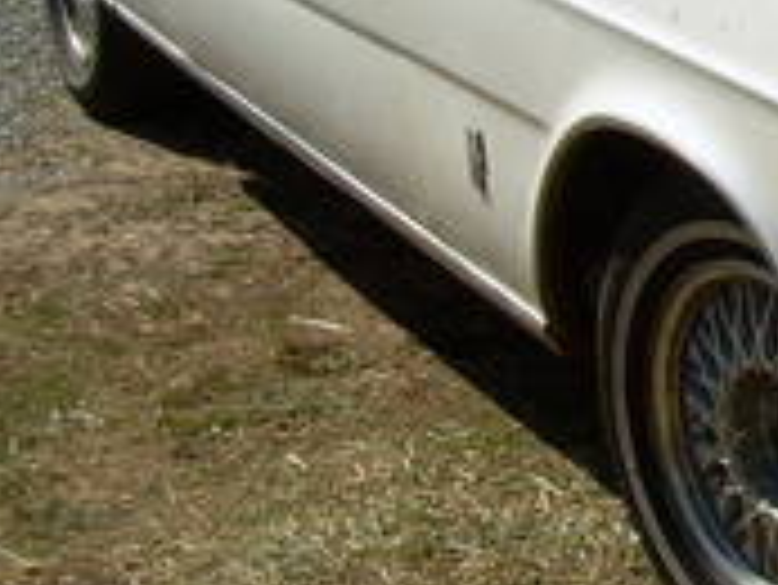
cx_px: 1057
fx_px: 2969
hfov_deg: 14.2
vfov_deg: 11.1
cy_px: 0
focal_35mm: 132
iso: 50
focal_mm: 6.3
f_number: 4.6
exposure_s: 1/594
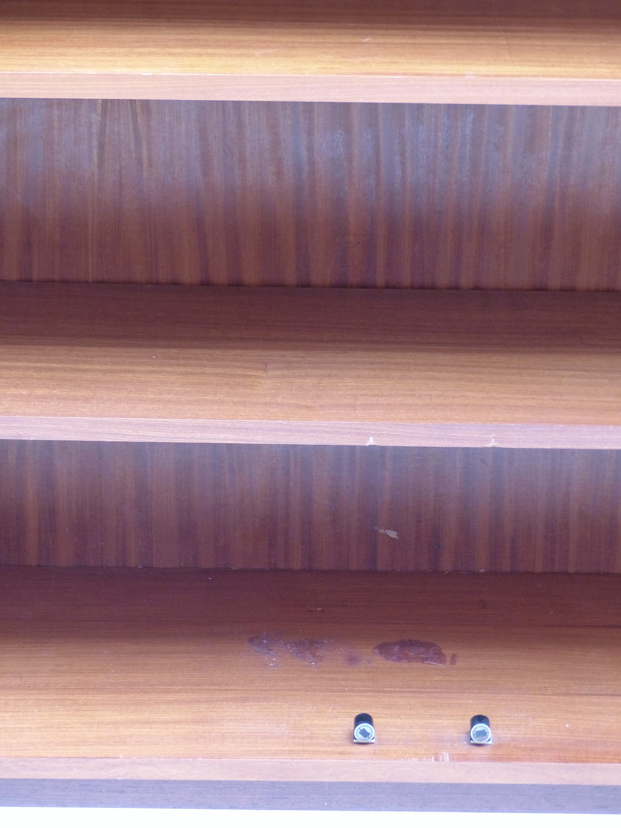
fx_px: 2559
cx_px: 310
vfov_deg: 18.4
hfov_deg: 13.8
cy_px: 414
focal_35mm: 107
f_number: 2.8
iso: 400
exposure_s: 1/30
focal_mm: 17.8
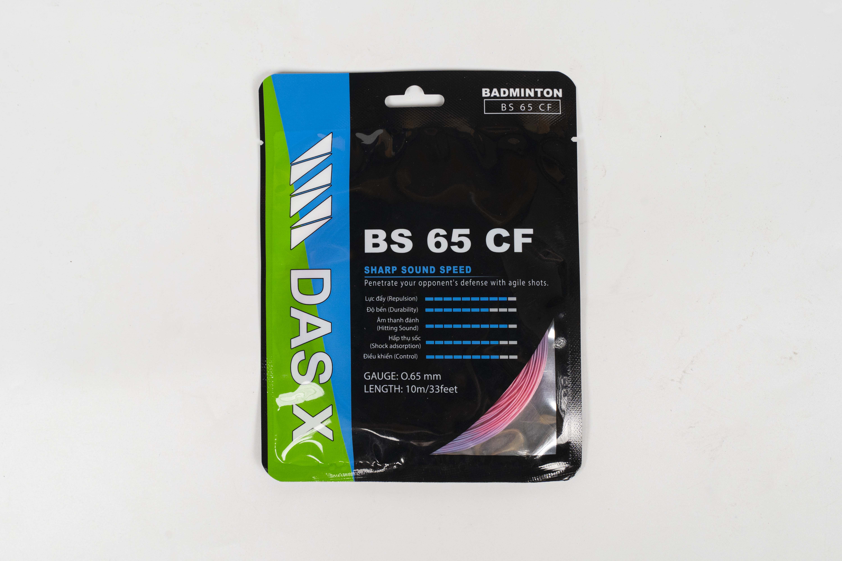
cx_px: 421
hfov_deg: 32.9
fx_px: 1427
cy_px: 280
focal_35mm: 61
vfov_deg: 22.3
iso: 1600
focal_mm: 61
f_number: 10
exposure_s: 1/80
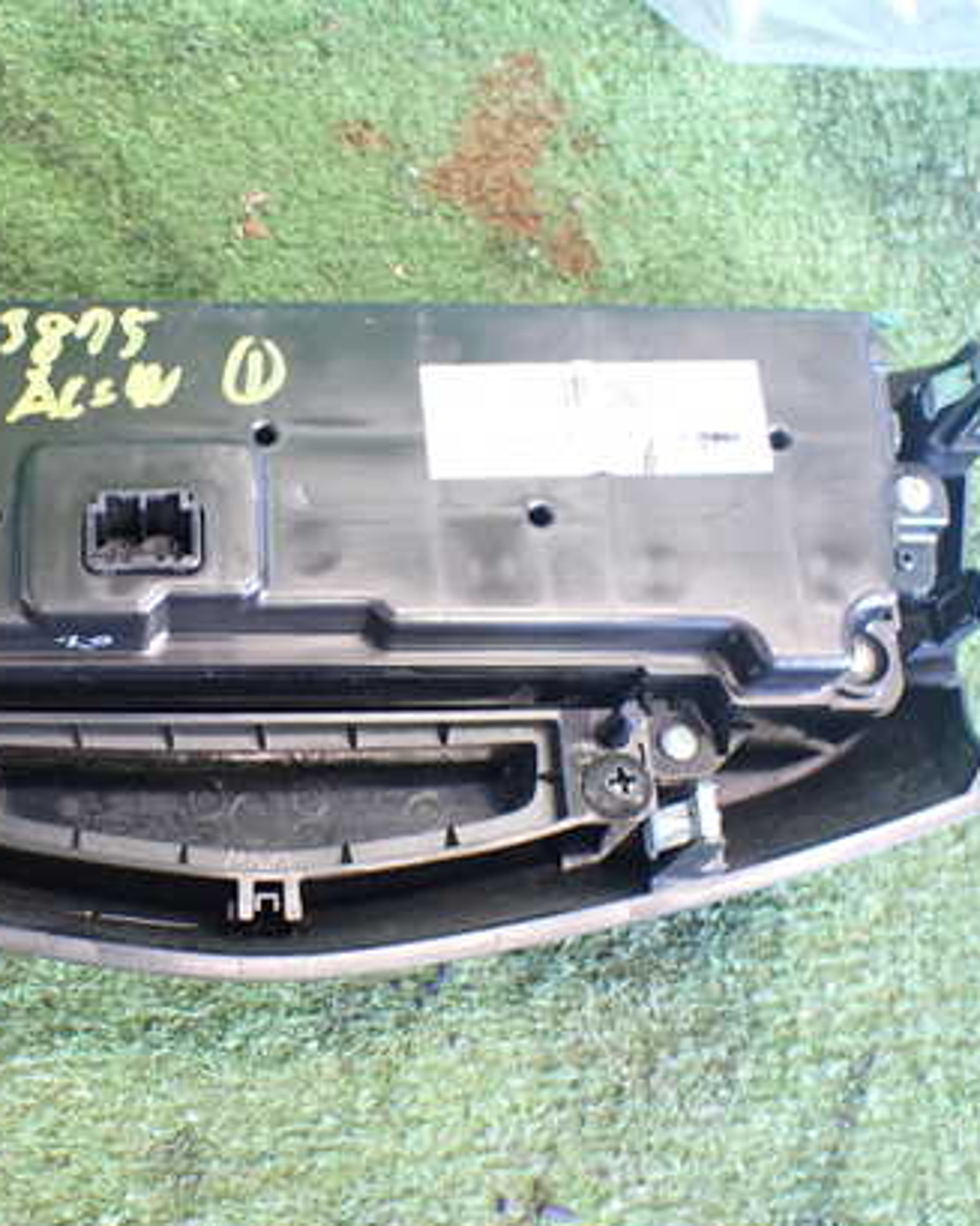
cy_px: 650
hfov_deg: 34.1
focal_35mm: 43
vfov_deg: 42.9
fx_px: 1560
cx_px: 234
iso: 800
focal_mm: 5.4
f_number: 2.3
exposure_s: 1/40
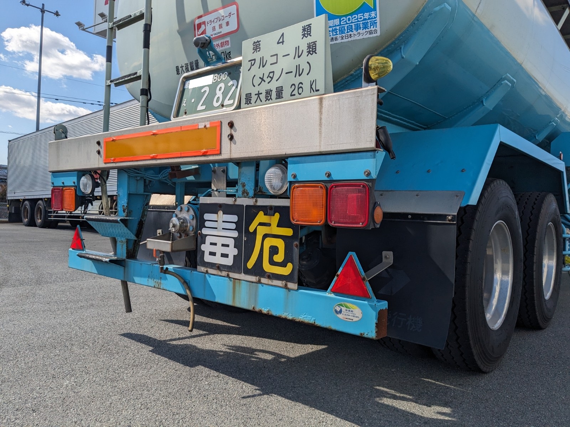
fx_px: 445
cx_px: 285
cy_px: 214
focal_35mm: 27
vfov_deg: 51.4
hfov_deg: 65.3
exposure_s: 1/3344
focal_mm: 4.38
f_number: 1.73
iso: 53
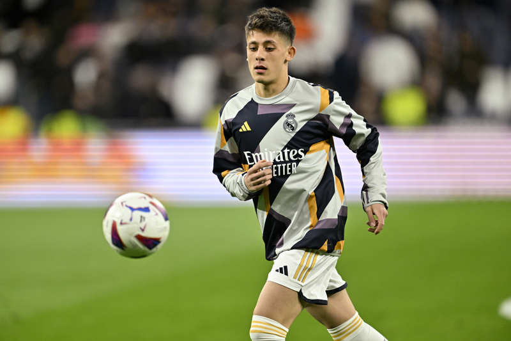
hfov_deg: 5.2
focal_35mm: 400
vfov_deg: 3.4
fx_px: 5676
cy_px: 170
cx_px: 256
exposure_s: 1/2500
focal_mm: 400
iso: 2500
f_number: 3.2
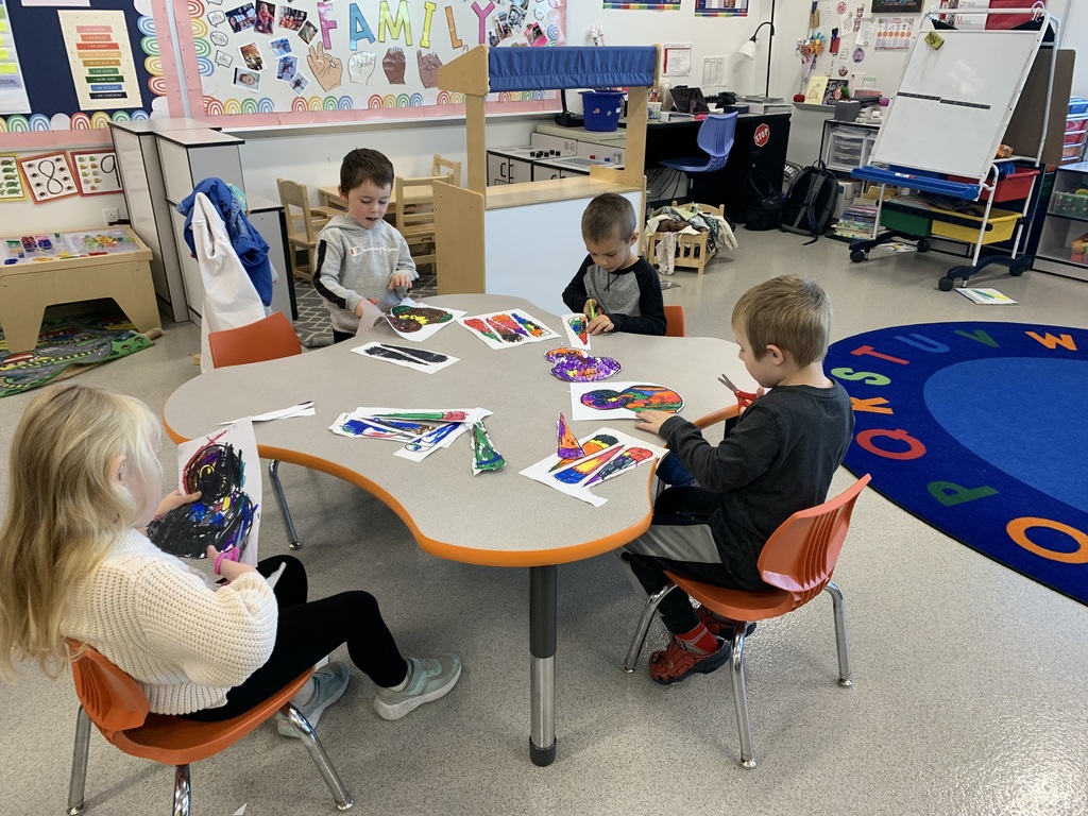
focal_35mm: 26
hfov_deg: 67.3
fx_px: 817
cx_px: 544
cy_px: 408
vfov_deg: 53.1
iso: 100
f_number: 1.8
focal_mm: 4.25
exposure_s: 1/82
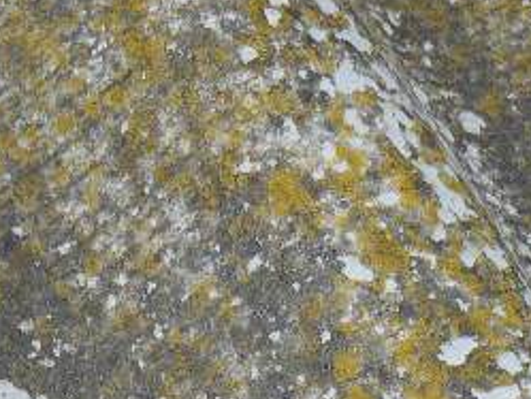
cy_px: 728
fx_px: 2271
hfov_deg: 12.7
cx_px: -228
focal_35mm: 148
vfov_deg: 9.5
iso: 100
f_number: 5.6
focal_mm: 6
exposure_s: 1/250
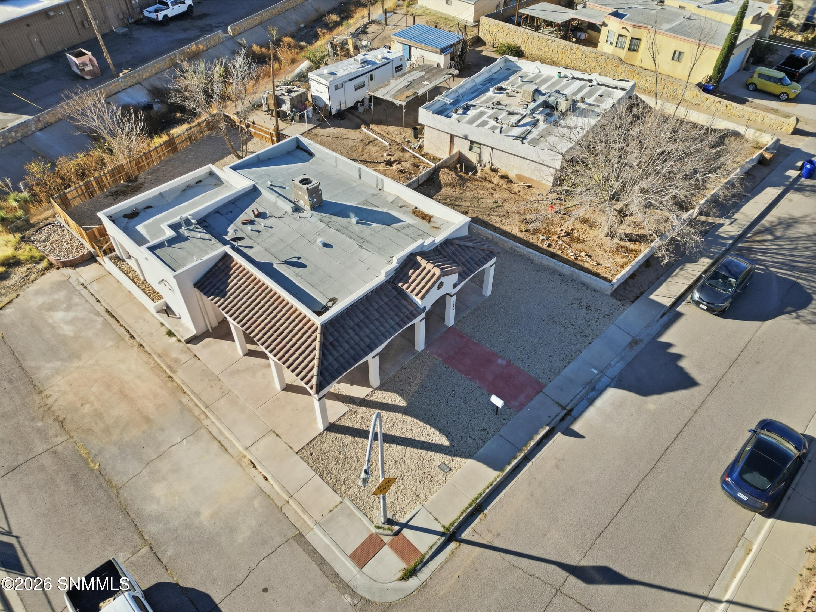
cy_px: 306
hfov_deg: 71.6
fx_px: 566
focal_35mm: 24
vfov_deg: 56.8
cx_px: 408
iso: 140
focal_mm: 6.7
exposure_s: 1/5000
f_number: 1.7
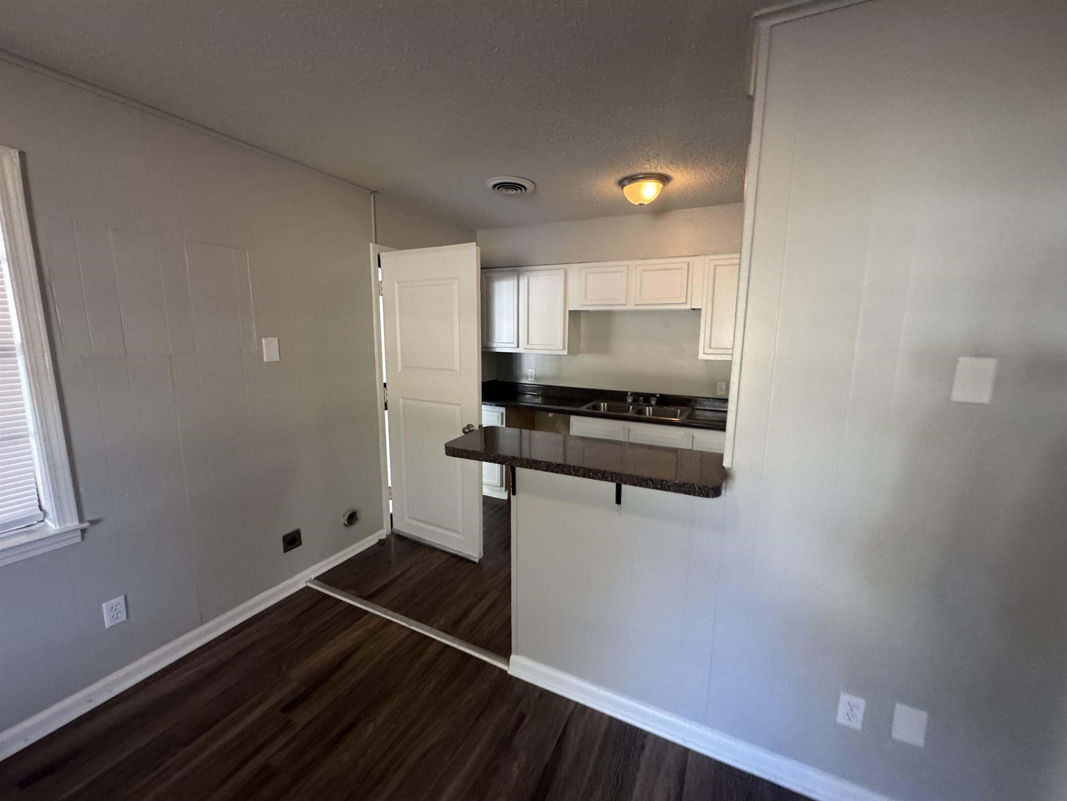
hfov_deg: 102.1
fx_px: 432
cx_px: 534
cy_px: 400
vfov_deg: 85.7
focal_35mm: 14
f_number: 2.2
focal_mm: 2.22
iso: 320
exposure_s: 1/60
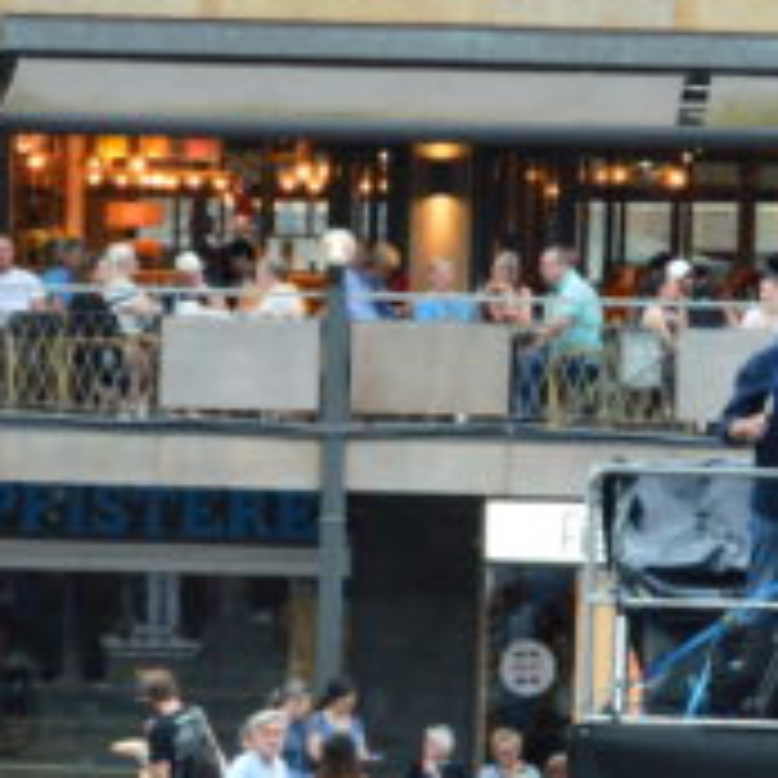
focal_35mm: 416
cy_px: 888
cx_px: -45
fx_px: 10566
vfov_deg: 4.2
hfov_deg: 4.2
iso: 400
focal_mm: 55
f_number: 7.1
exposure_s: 1/25
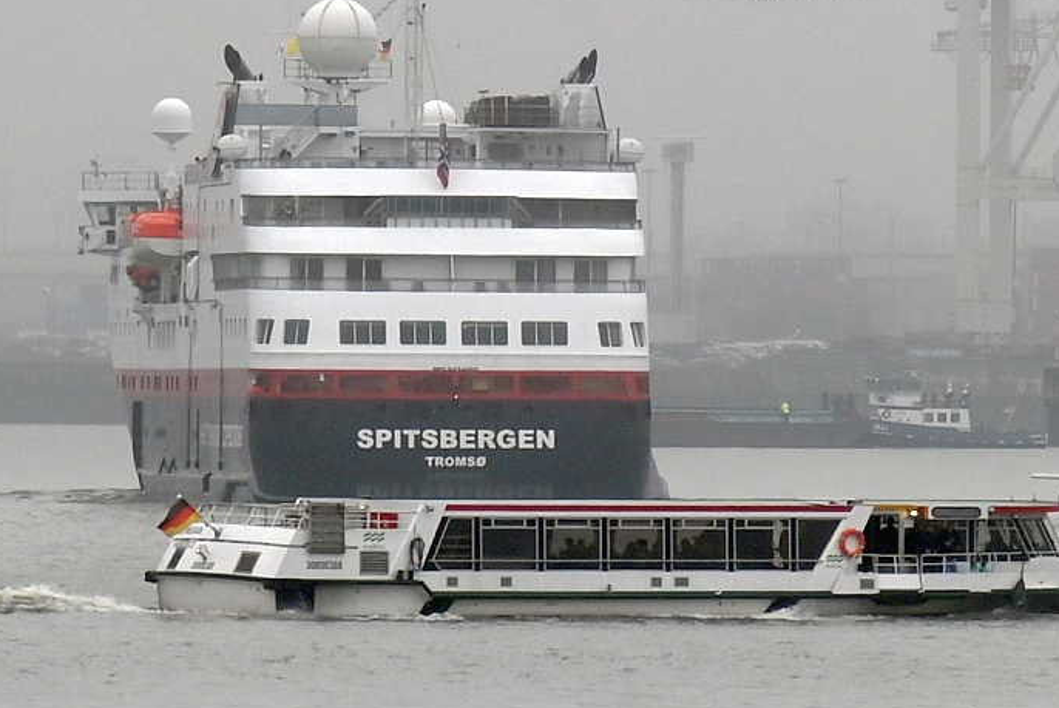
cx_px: 509
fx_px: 5271
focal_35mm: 179
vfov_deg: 7.7
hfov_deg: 11.5
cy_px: 258
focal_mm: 120
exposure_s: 1/500
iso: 200
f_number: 5
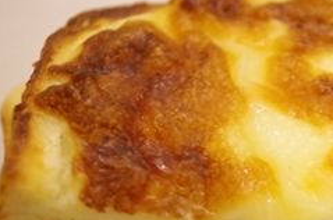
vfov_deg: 14.2
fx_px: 876
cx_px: 320
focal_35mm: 95
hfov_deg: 20.9
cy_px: 173
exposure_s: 1/30
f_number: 4
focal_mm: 30.63
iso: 3200
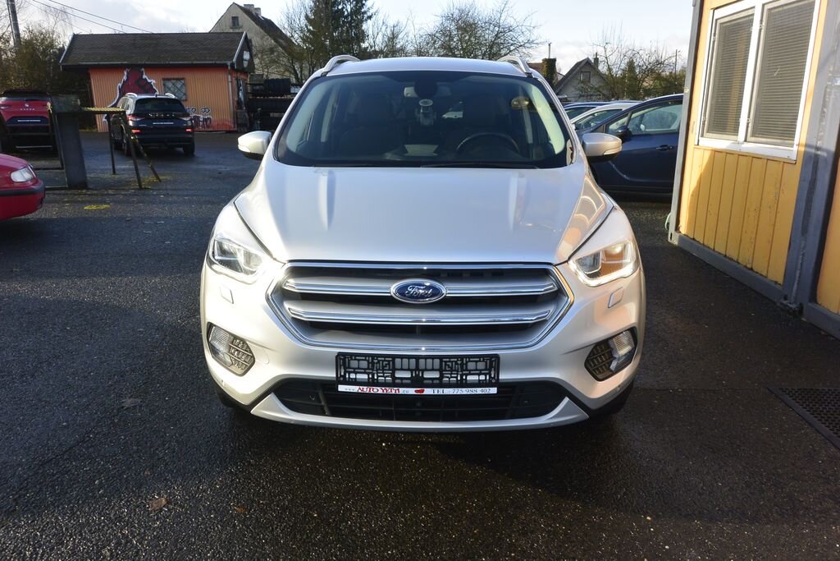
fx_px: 630
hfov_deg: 67.4
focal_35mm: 27
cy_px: 280
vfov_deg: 47.9
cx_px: 420
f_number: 5.6
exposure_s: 1/250
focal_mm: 10
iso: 160
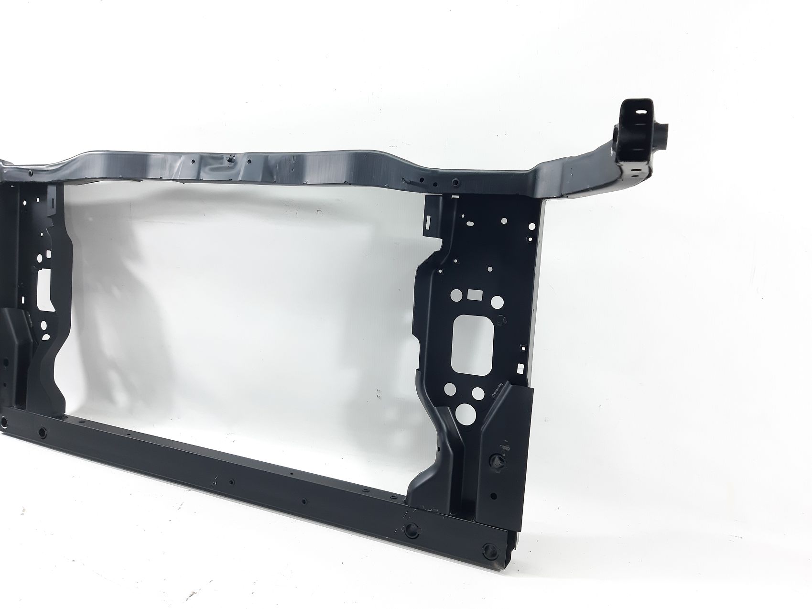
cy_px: 304
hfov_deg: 65.3
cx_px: 406
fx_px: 633
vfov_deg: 51.3
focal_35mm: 27
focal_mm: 3.93
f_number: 1.7
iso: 125
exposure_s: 1/50
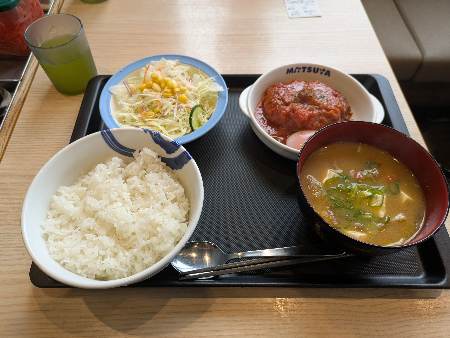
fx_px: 325
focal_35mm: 25
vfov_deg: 54.9
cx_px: 225
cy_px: 169
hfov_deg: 69.4
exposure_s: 1/157
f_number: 1.89
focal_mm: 5.43
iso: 43
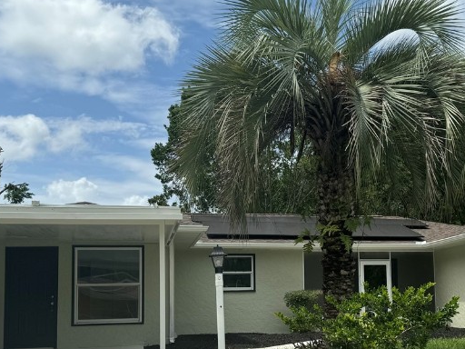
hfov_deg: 39.4
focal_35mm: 48
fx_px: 645
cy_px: 246
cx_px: 293
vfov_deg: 29.9
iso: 80
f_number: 1.78
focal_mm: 6.76
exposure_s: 1/6410
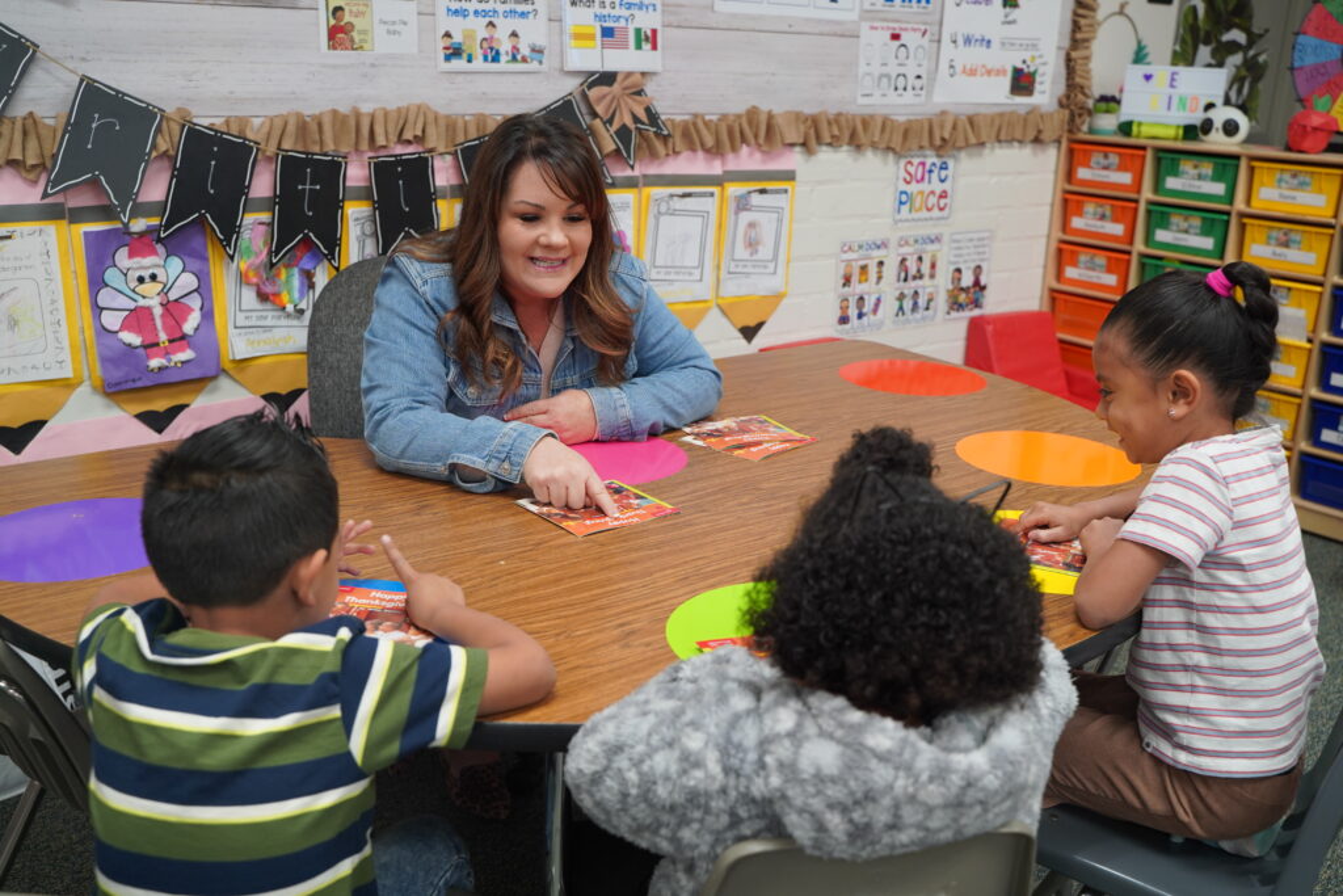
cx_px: 672
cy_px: 448
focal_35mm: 34
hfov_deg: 55.8
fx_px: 1268
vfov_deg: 38.9
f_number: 4
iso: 1250
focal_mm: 34
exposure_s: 1/160
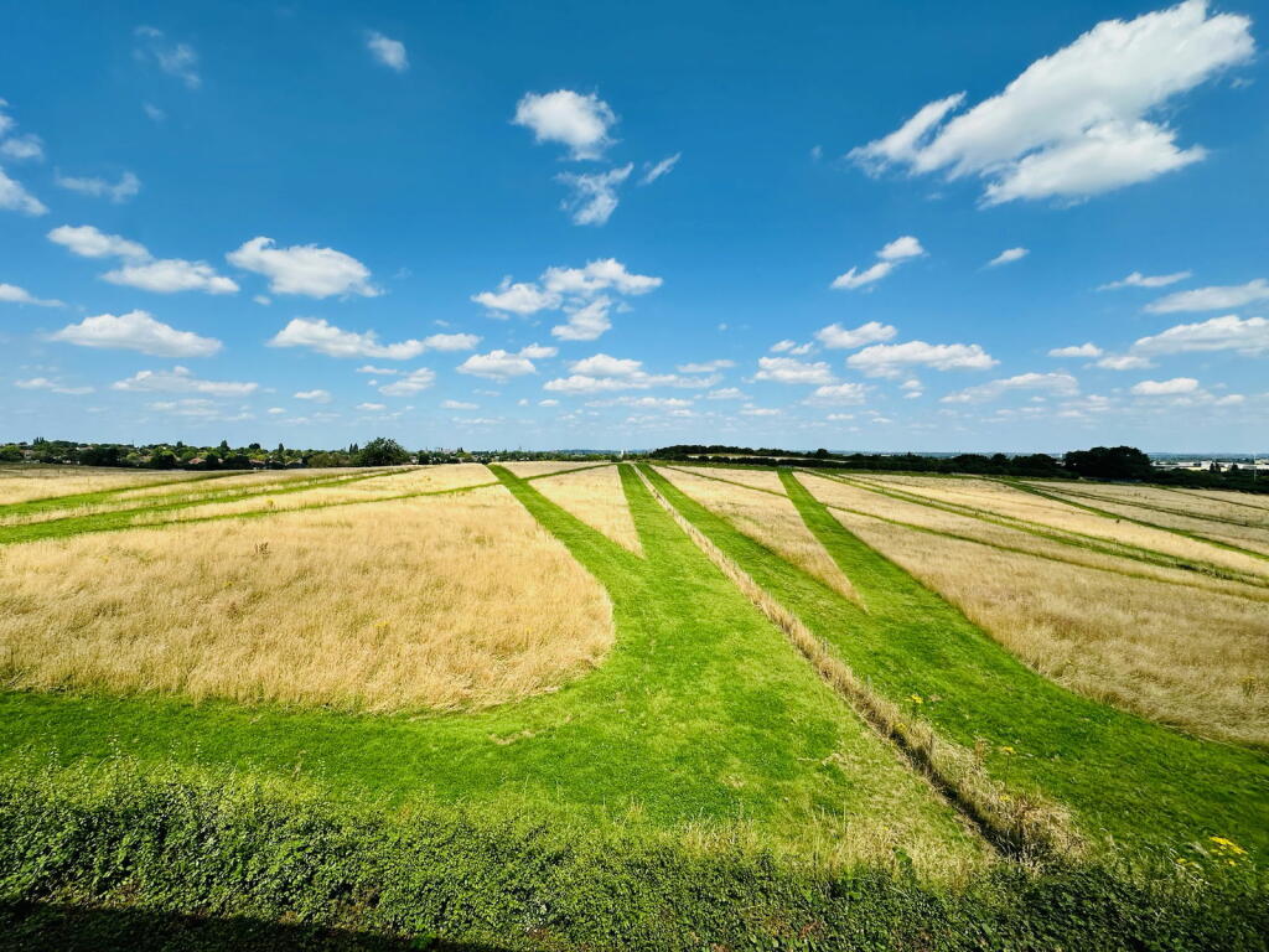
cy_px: 476
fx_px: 513
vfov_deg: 85.7
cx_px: 634
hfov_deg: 102.1
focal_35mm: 14
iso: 40
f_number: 2.2
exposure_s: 1/2817
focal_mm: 2.22
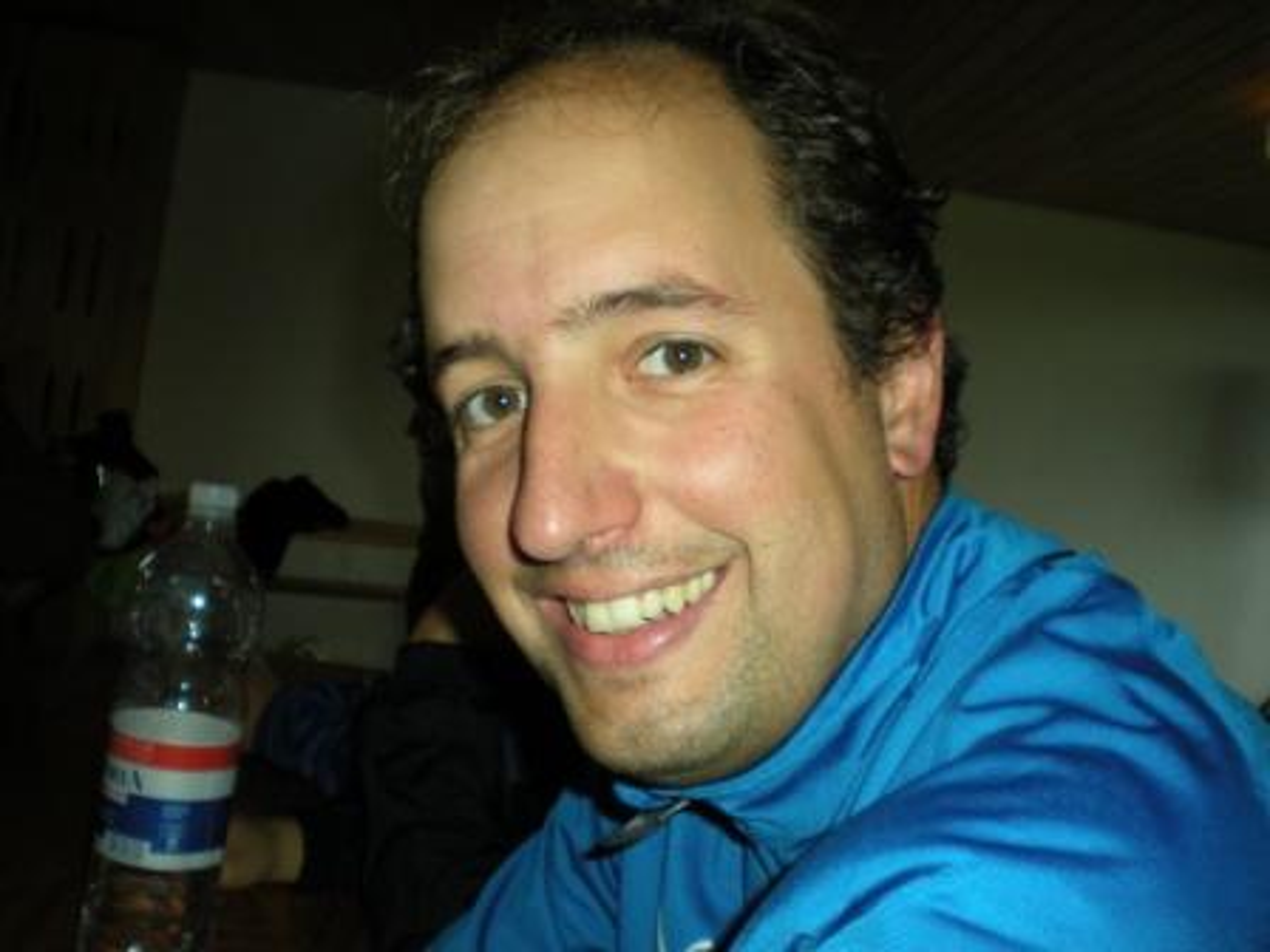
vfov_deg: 37.7
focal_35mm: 38
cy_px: 476
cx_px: 635
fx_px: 1394
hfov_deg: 49.0
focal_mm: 6.3
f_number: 3.1
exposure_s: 1/60
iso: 64
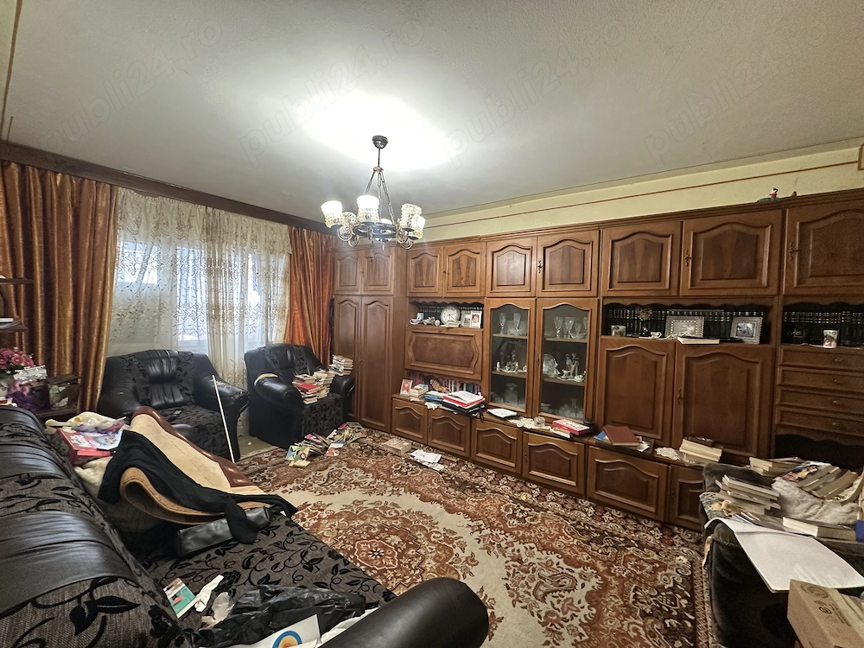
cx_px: 432
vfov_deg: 85.7
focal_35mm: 14
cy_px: 324
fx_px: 349
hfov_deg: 102.1
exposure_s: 1/76
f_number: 2.2
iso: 320
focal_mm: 2.22
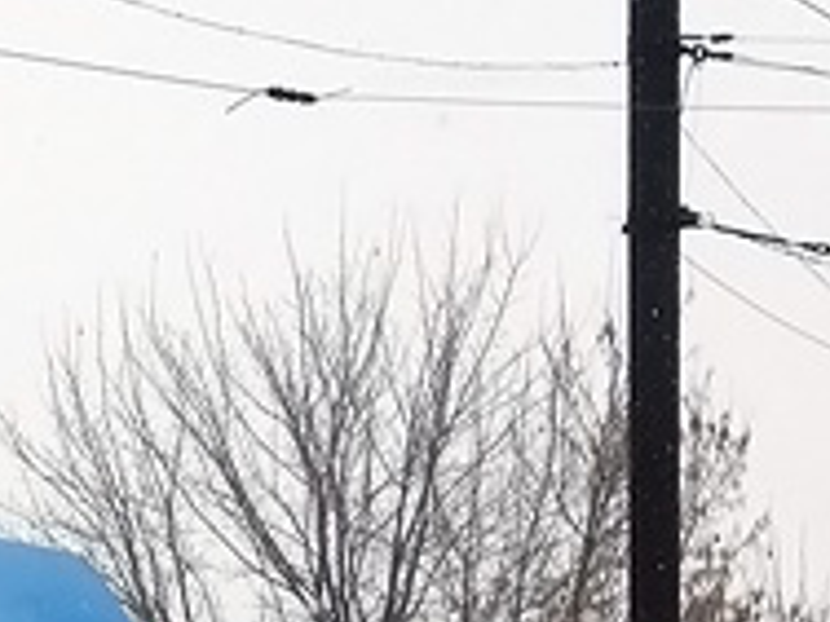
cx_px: -1426
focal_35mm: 325
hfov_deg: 5.8
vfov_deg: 4.6
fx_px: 7793
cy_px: 865
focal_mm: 19.53
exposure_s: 1/500
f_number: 5.6
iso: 125
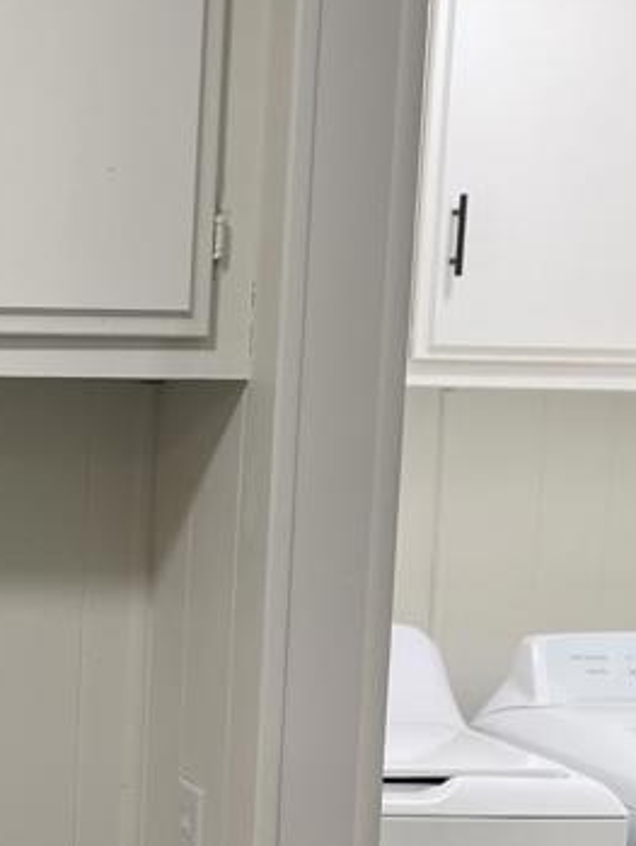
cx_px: -266
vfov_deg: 25.4
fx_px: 1860
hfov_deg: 17.7
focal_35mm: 76
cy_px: 628
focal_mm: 5.1
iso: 80
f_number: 1.6
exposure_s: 1/60
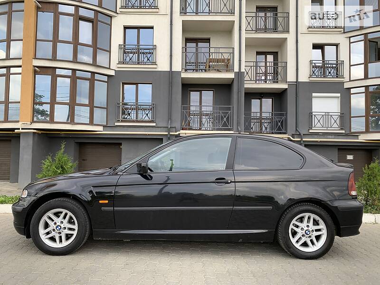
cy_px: 142
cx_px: 190
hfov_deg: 67.3
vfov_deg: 53.1
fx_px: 285
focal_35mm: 26
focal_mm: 4.2
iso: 25
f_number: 1.8
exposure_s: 1/256
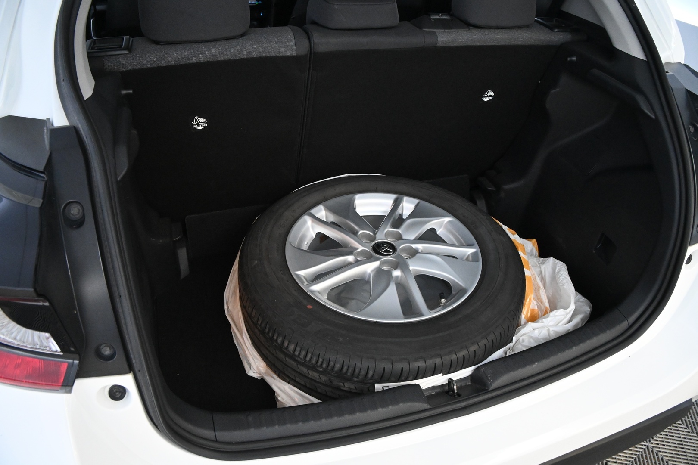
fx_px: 1454
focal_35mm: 75
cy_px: 232
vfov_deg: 18.2
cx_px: 349
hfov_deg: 27.0
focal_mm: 50
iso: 5600
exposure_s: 1/80
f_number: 11
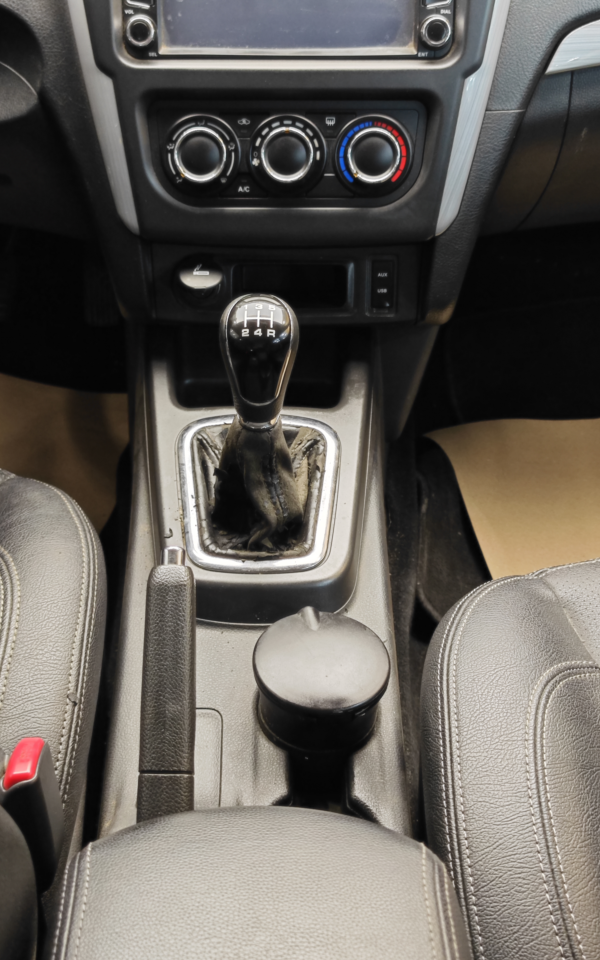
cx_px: 253
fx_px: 1282
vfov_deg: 41.1
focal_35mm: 49
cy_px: 480
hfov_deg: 26.3
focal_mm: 8.7
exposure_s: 1/25
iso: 1250
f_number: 1.9
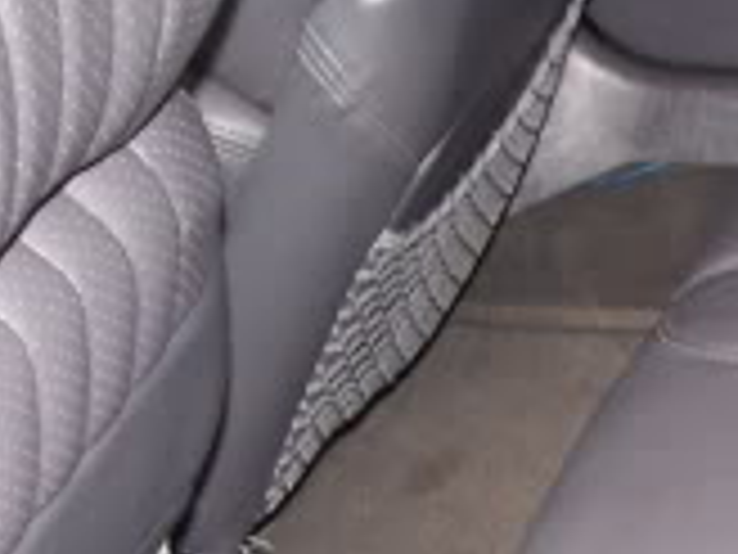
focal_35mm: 148
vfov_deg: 10.0
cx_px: 850
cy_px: 522
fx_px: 3155
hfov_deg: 13.0
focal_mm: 6.3
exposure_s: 1/60
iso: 140
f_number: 2.8
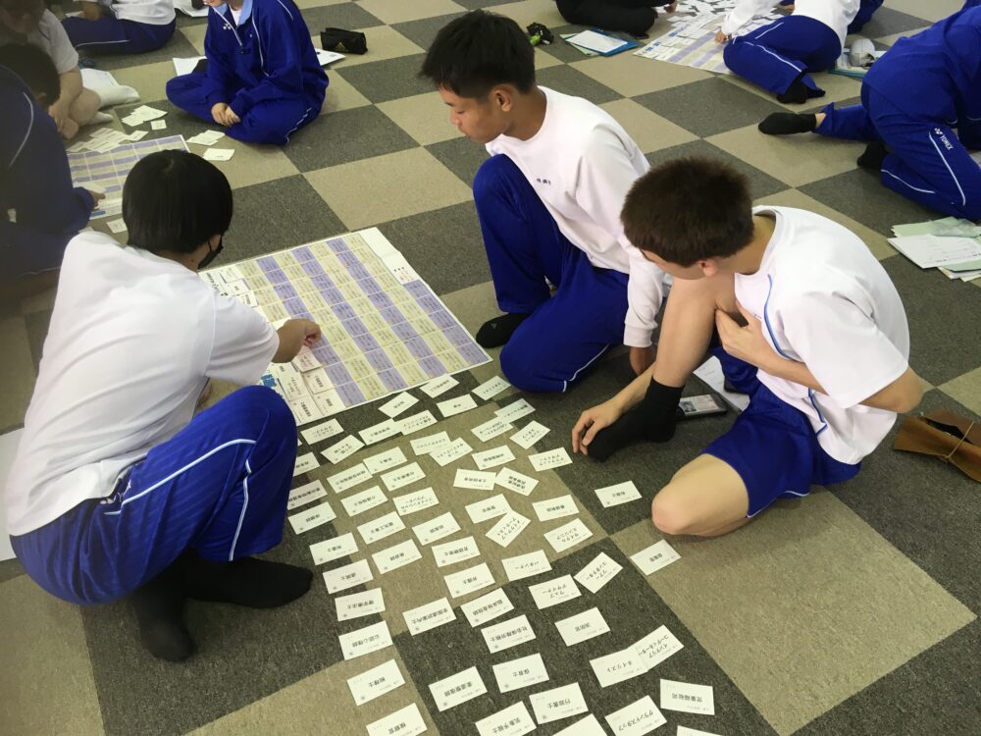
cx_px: 490
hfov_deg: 61.7
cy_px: 368
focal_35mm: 29
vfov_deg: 48.2
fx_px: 822
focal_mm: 4.15
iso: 25
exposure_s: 1/30
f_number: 2.2
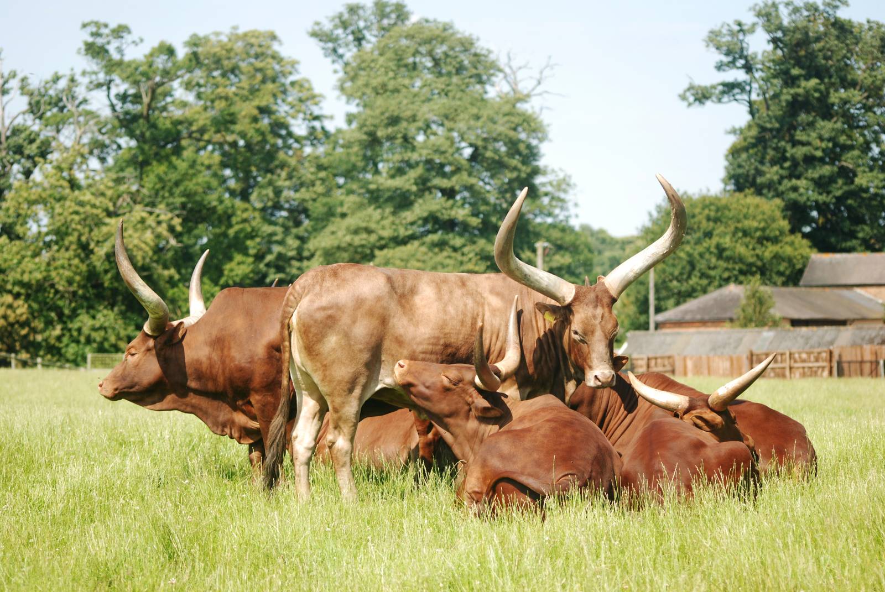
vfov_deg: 9.7
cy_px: 296
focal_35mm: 142
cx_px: 442
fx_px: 3507
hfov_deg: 14.4
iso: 200
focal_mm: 95
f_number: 5
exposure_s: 1/400
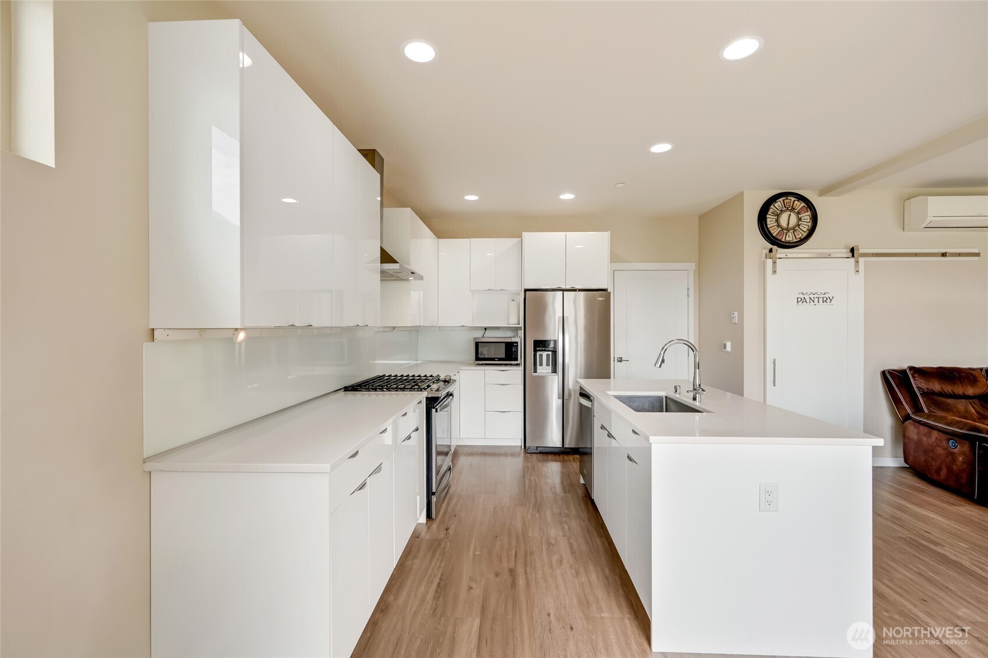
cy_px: 329
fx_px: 453
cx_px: 494
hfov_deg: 95.0
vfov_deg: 72.0
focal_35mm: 16
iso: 400
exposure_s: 1/640
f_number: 9
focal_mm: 16.5
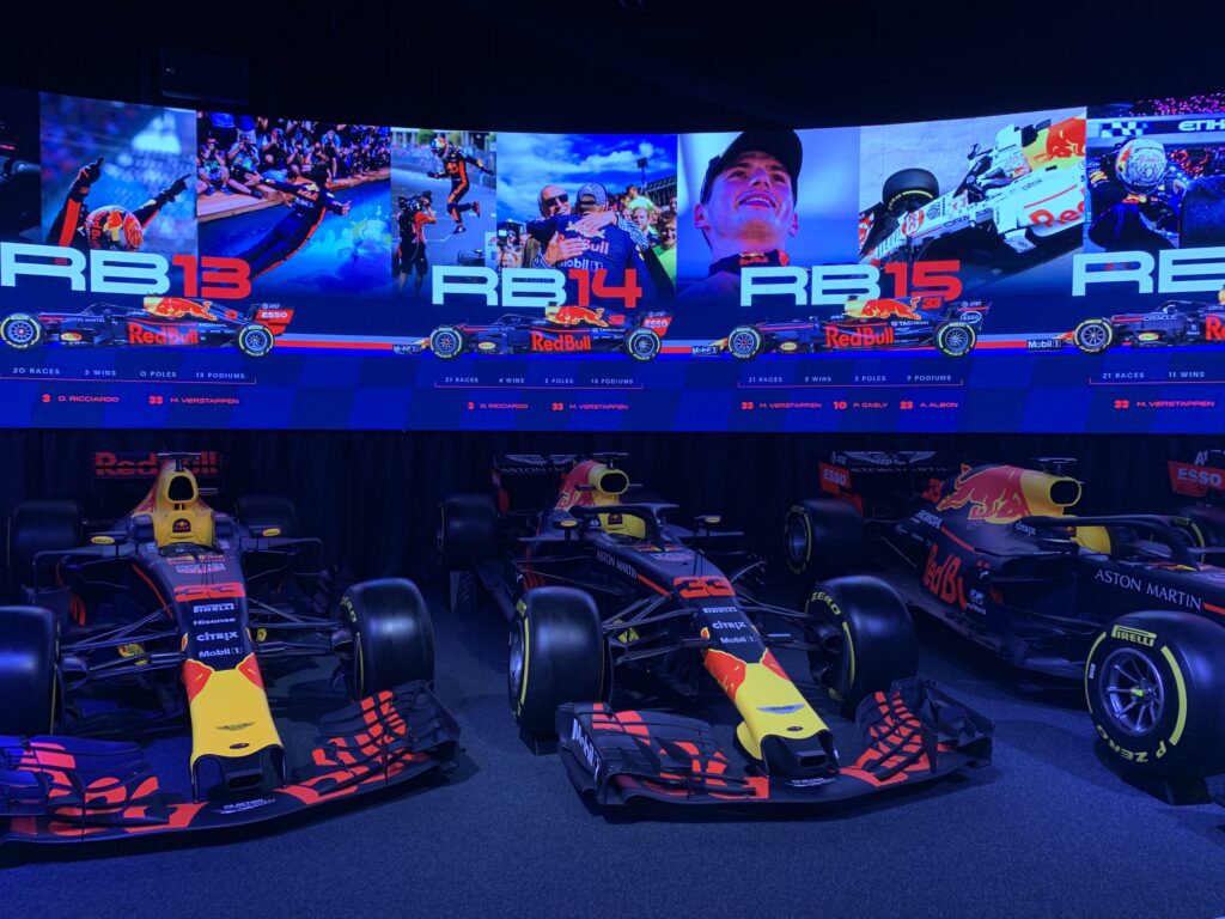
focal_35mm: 26
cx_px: 612
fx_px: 920
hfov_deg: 67.3
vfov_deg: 53.1
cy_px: 460
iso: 50
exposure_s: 1/62
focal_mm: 4.25
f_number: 1.8
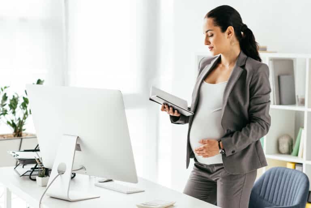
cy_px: 104
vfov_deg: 16.1
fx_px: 735
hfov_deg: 23.9
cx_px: 156
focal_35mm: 85
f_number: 3.2
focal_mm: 85
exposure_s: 1/200
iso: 320
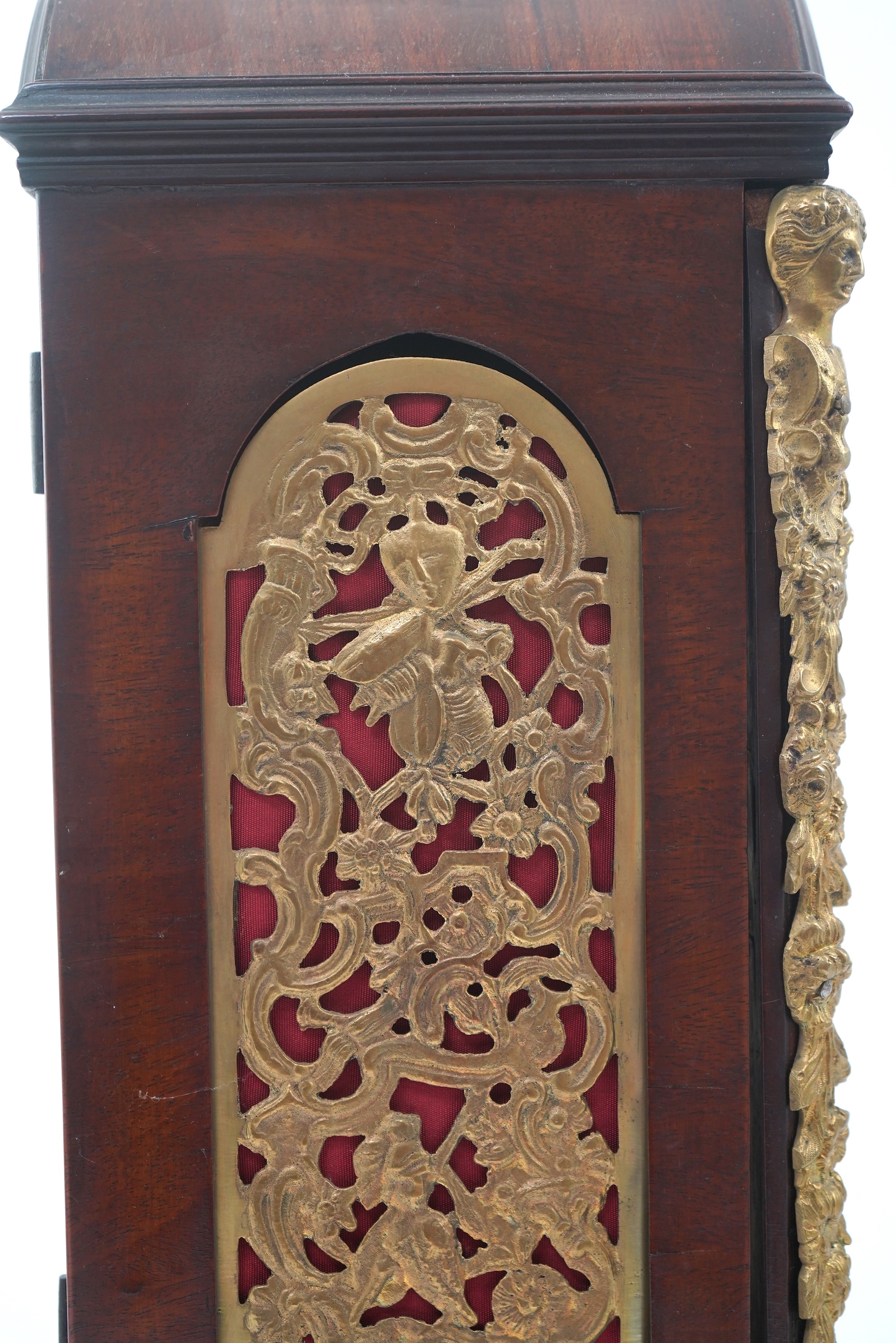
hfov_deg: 24.2
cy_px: 672
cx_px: 448
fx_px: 2091
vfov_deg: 35.6
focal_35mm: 56
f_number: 5
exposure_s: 1/80
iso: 640
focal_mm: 56
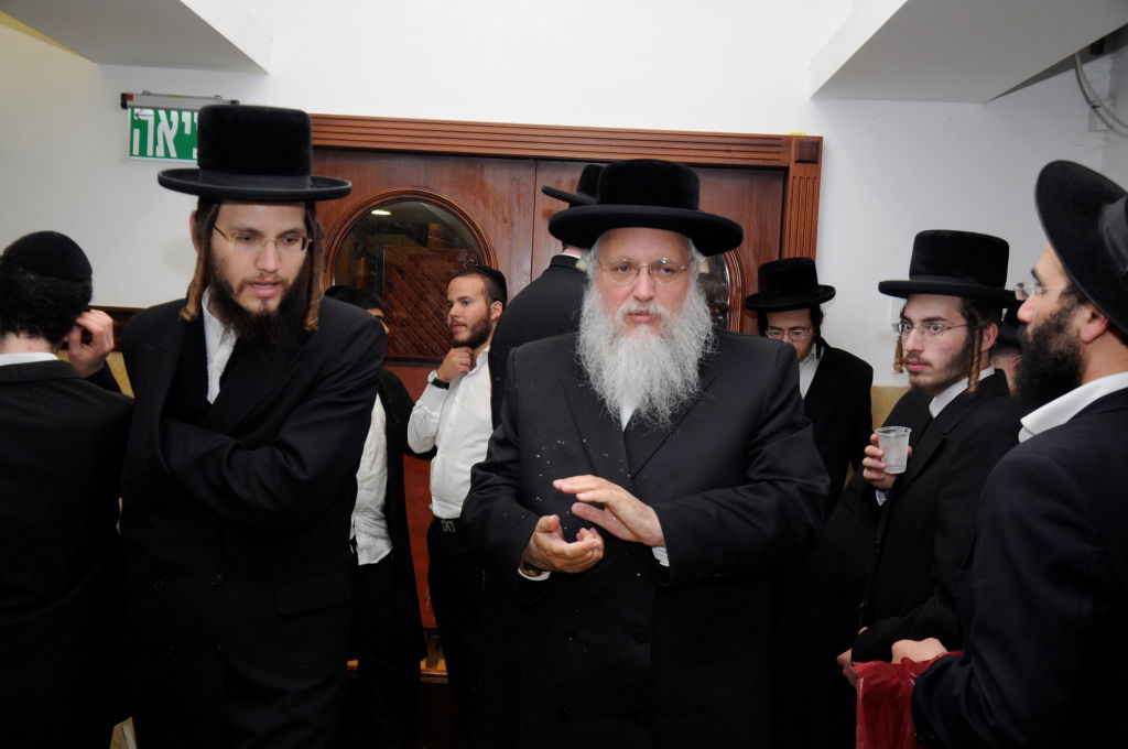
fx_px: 1314
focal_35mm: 42
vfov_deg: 31.8
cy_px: 374
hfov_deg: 46.5
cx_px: 564
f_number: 5.6
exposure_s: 1/60
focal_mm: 28
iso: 500
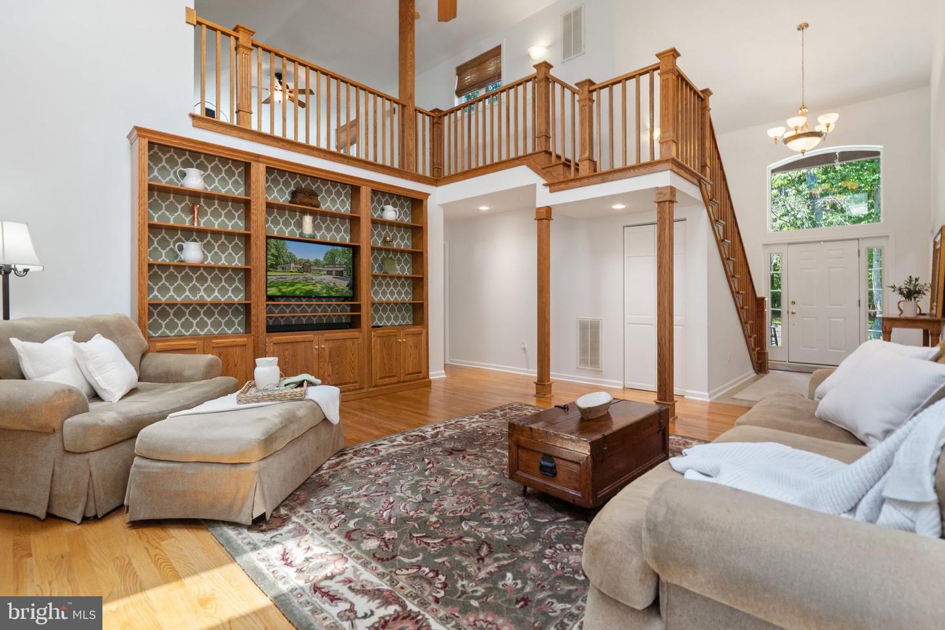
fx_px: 420
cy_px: 315
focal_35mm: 16
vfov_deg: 73.7
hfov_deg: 96.7
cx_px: 472
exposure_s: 1/8
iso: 500
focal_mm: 16
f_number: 8
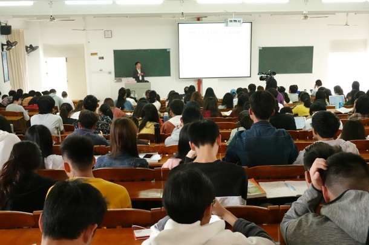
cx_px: 184
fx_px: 451
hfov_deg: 44.5
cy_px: 122
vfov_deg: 30.5
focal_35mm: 44
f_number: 4
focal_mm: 16.21
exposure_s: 1/250
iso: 6400
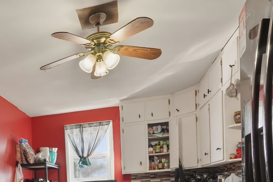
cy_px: 210
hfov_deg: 45.4
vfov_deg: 29.9
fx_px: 297
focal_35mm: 39
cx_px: 35
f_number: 4
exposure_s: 1/100
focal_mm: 11
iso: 400
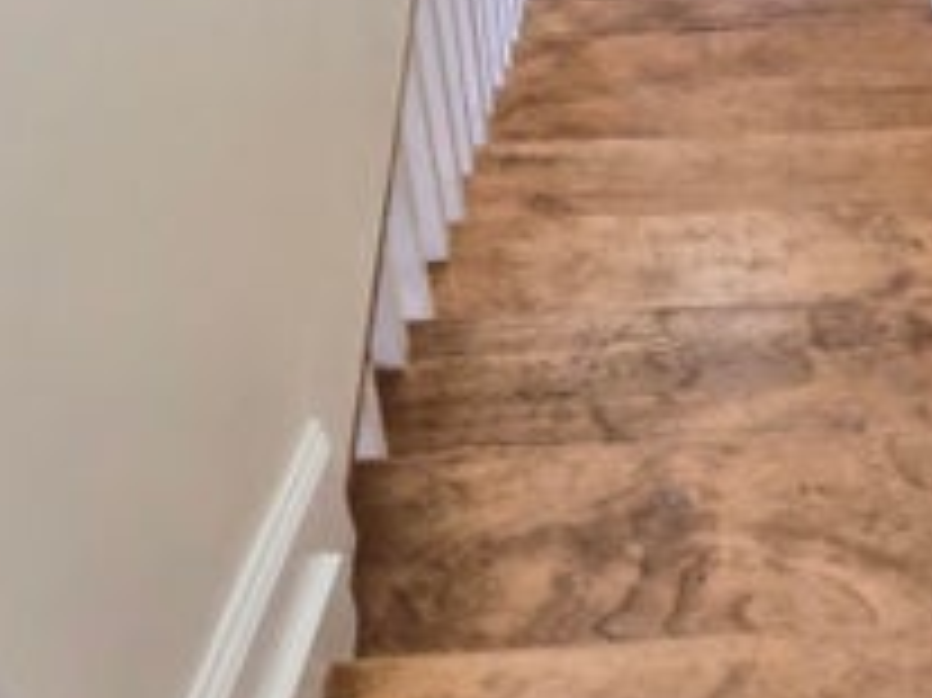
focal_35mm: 71
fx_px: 1910
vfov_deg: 19.1
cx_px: 860
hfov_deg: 26.4
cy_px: -216
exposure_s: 1/120
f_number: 1.8
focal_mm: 5.4
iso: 400
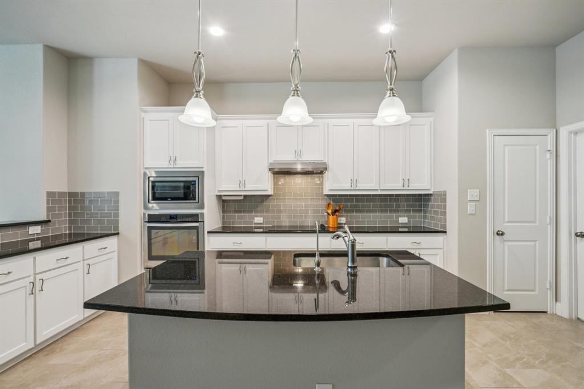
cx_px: 292
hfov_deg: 96.8
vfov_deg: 73.7
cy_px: 194
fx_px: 259
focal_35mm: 16
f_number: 8
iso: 400
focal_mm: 16
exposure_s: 1/8
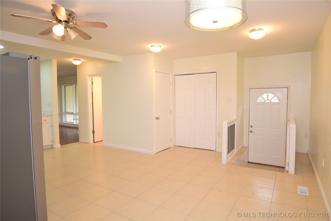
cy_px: 110
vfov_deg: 57.3
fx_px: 202
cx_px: 166
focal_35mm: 22
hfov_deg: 78.6
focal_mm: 22
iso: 500
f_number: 8
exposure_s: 1/20
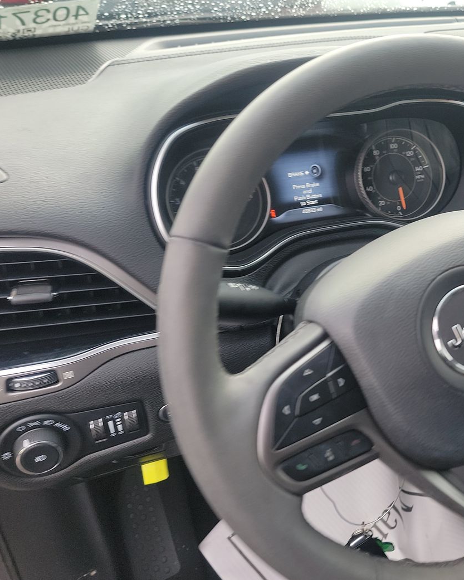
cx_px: 382
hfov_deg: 39.3
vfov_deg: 50.3
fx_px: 618
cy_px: 286
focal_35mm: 36
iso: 84
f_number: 1.8
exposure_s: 1/59
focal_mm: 6.7
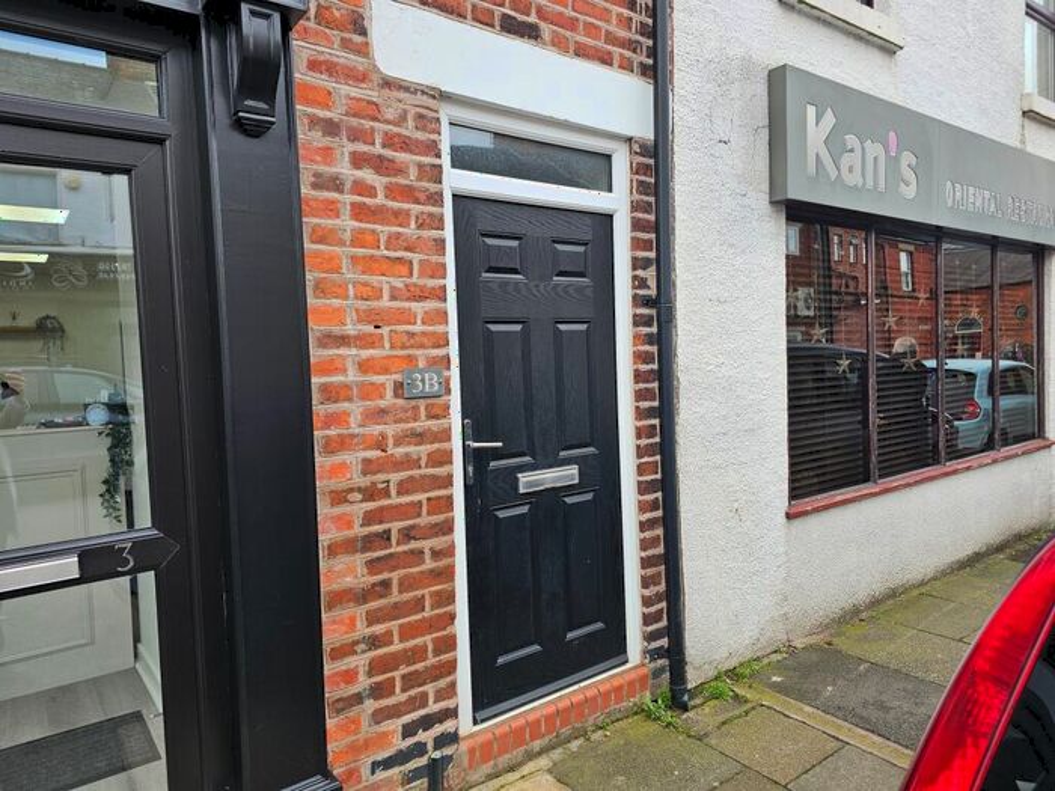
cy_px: 396
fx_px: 701
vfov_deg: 58.9
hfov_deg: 73.9
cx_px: 528
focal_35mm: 23
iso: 32
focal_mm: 6.3
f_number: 1.7
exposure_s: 1/180
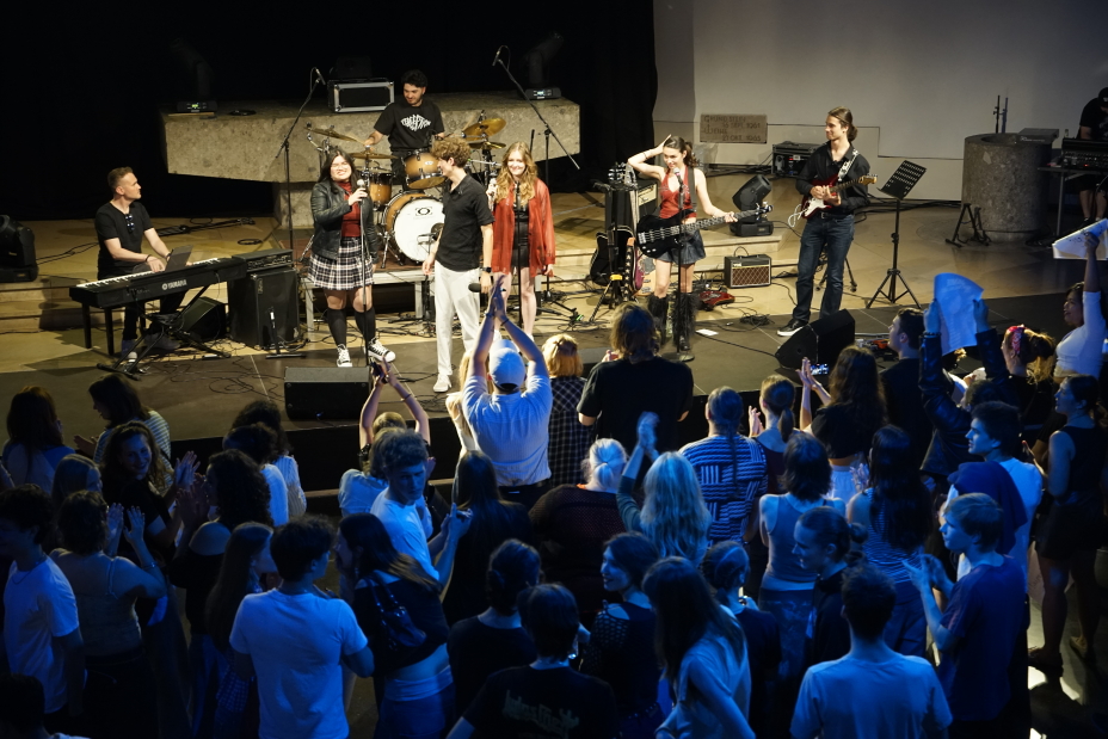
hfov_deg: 32.4
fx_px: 1908
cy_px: 370
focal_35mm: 62
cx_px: 554
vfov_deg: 21.9
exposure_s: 1/80
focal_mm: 62
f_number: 4
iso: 1600
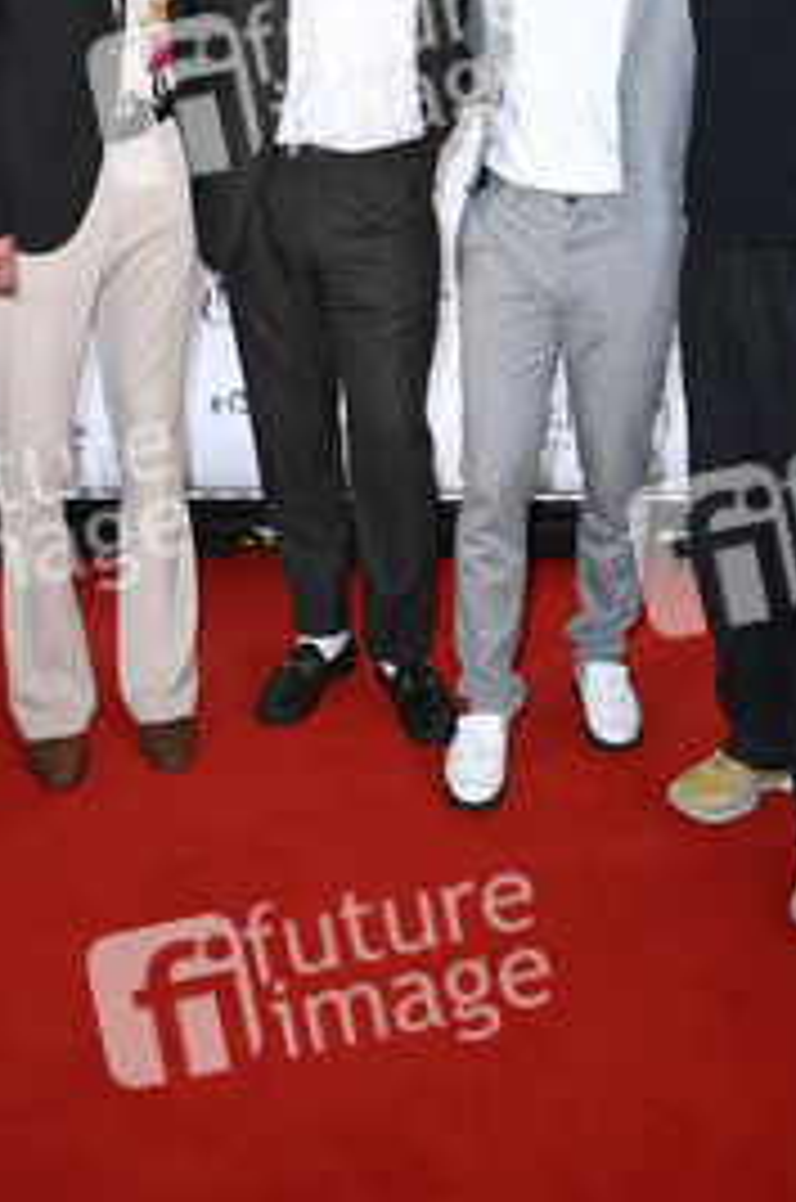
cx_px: 450
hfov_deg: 31.7
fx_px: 1398
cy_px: 306
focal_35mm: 42
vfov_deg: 45.0
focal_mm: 28
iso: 800
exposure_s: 1/250
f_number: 5.6
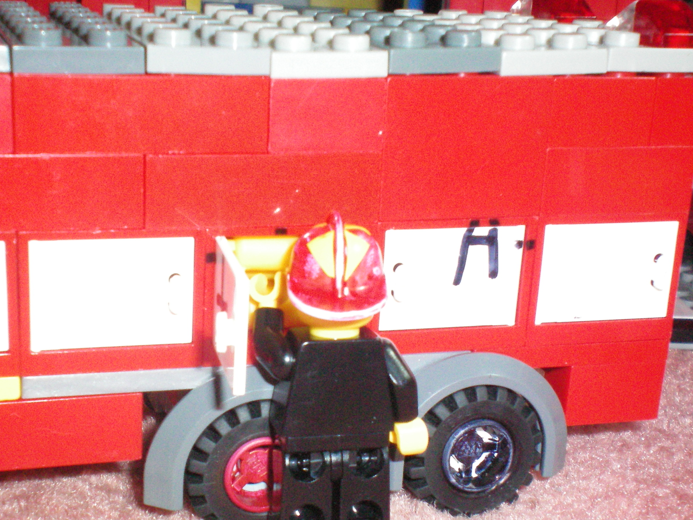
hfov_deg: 32.1
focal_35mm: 60
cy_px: 338
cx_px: 294
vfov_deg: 24.3
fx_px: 1201
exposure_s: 1/60
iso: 400
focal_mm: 7.4
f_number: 4.9
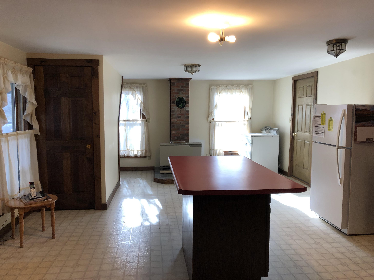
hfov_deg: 63.4
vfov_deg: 49.7
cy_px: 140
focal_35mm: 28
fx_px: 303
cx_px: 187
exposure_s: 1/40
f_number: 1.8
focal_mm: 4
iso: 25
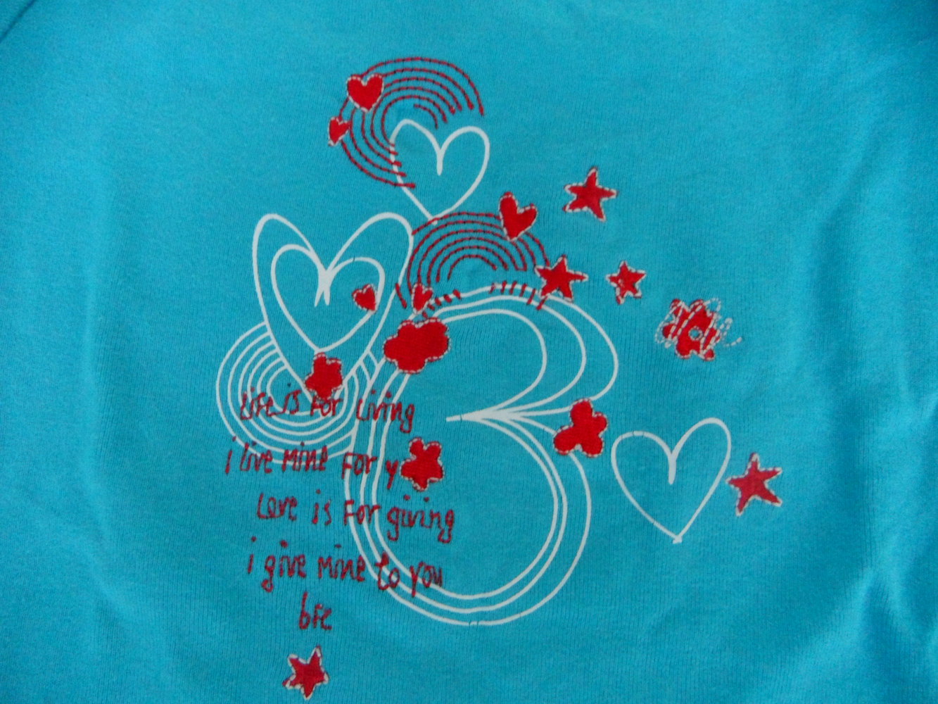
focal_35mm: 24
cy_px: 352
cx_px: 469
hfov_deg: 71.6
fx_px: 650
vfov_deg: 56.8
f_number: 2.9
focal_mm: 4.1
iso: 400
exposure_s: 1/20
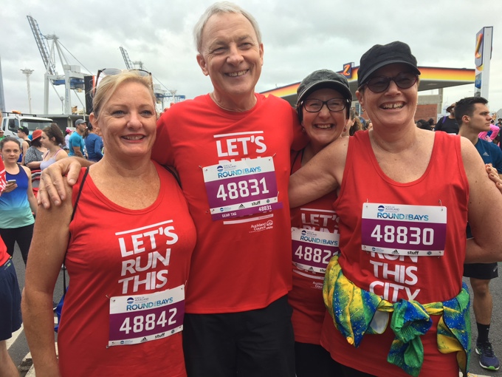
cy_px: 188
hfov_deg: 61.7
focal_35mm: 29
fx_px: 421
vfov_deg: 48.2
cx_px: 251
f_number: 2.2
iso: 25
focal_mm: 4.15
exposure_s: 1/125
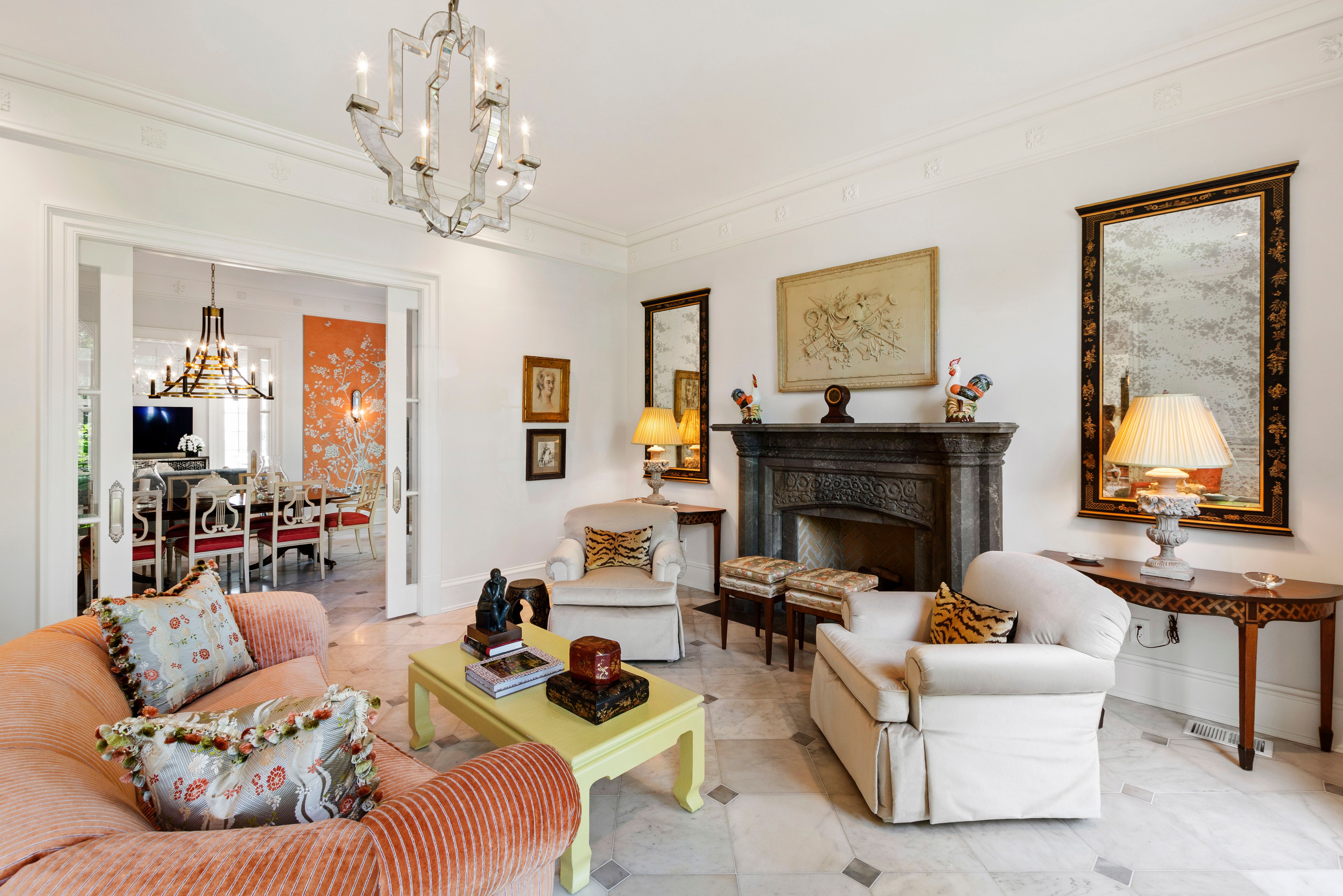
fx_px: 560
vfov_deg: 77.3
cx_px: 672
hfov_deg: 100.4
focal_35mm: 15
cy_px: 448
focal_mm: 10
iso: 100
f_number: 8
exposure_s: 1/2.5
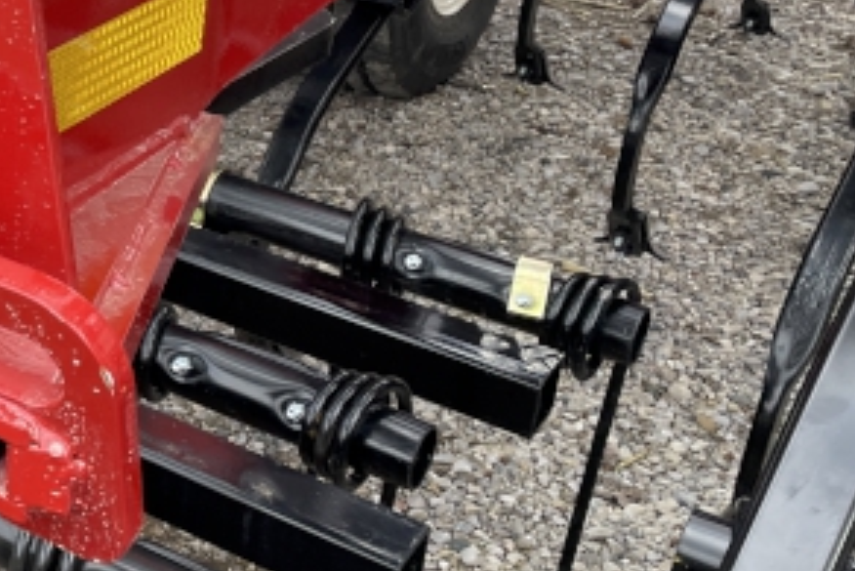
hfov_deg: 23.8
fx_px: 1758
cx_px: -275
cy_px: 61
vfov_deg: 18.2
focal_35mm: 74
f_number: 1.6
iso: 32
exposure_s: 1/338
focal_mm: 4.2
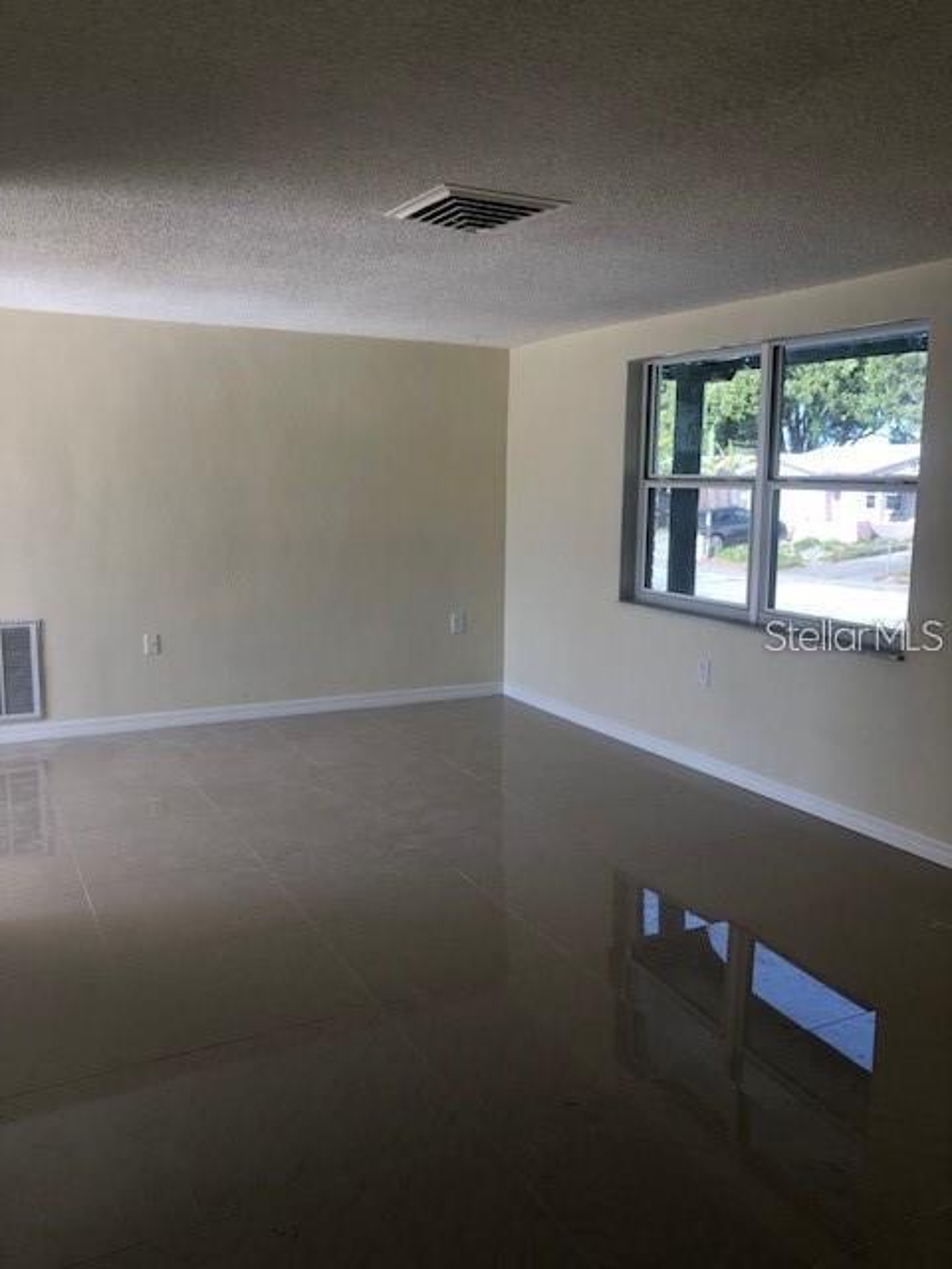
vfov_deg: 63.4
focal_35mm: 28
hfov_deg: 49.7
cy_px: 634
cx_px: 476
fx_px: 1027
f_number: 1.8
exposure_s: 1/120
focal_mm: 4
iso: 40
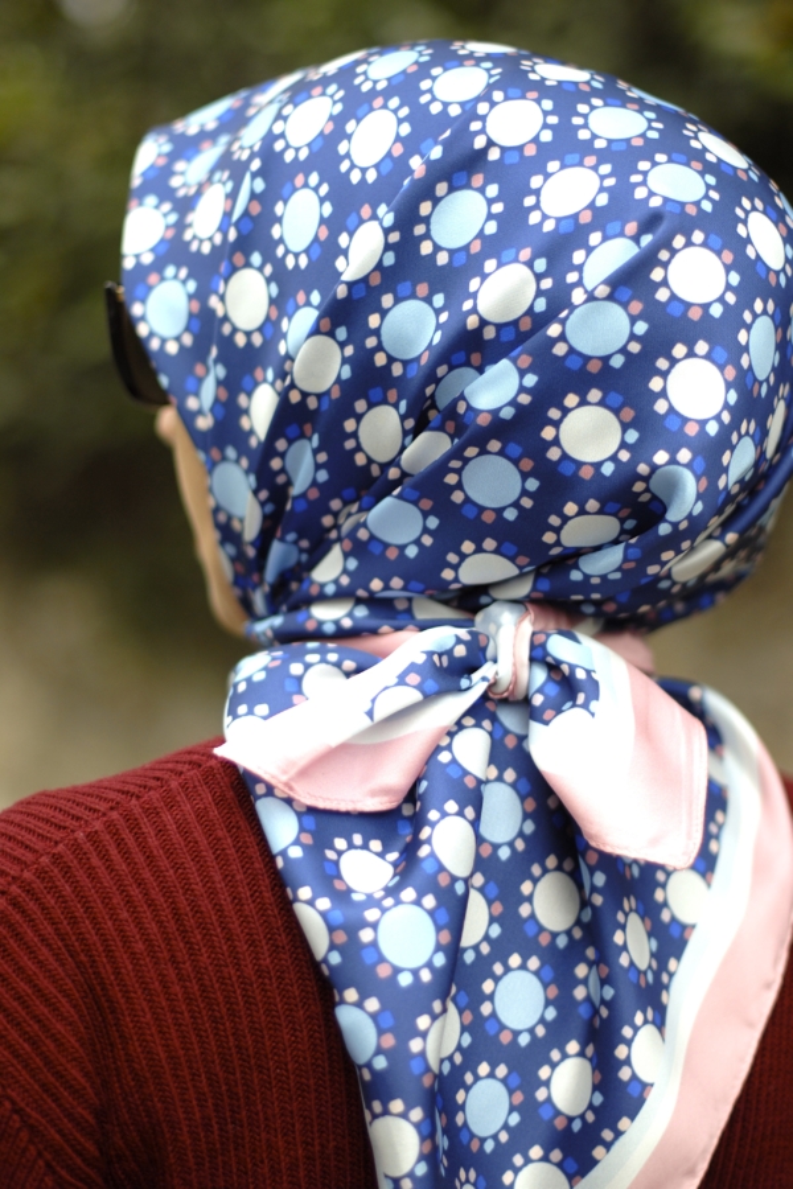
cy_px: 594
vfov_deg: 27.0
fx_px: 2478
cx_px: 396
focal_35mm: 75
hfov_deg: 18.2
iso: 100
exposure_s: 1/2500
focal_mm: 50
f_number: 1.6
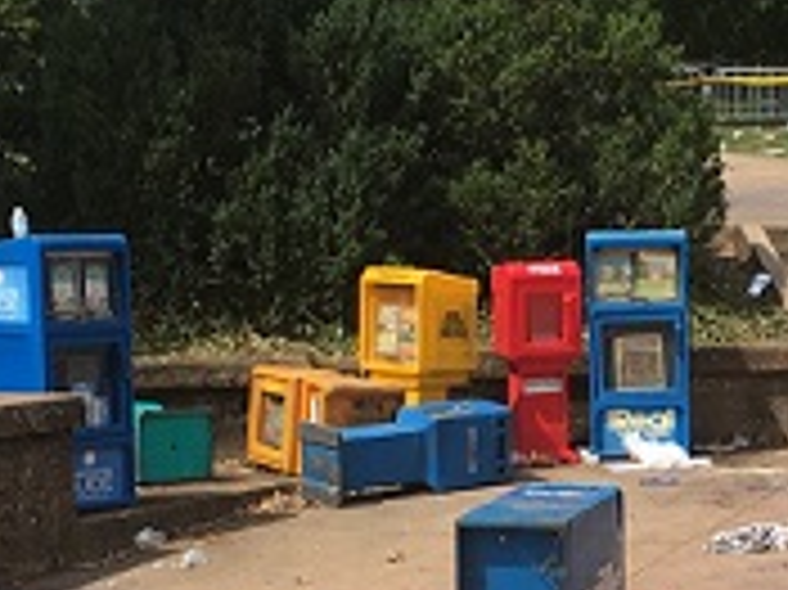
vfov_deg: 13.1
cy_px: 435
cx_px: 781
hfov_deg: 17.1
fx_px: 2571
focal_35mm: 113
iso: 25
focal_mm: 4.15
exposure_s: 1/1261
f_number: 2.2
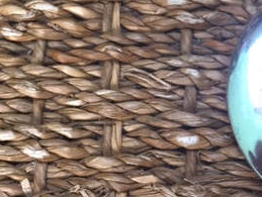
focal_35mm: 70
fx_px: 530
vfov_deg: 21.0
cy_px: 75
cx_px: 258
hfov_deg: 26.4
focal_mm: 4.2
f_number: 2.2
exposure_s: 1/100
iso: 50
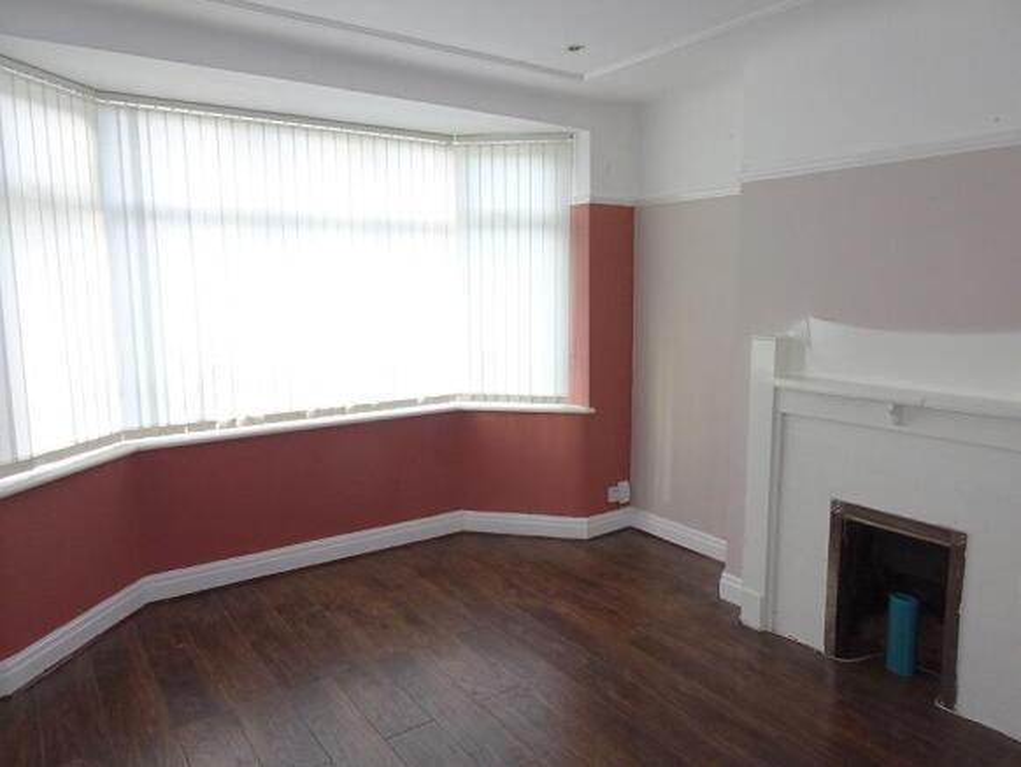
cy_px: 384
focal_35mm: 24
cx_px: 510
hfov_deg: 71.6
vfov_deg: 56.9
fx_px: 708
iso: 160
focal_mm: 4.1
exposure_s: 1/30
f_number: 3.5
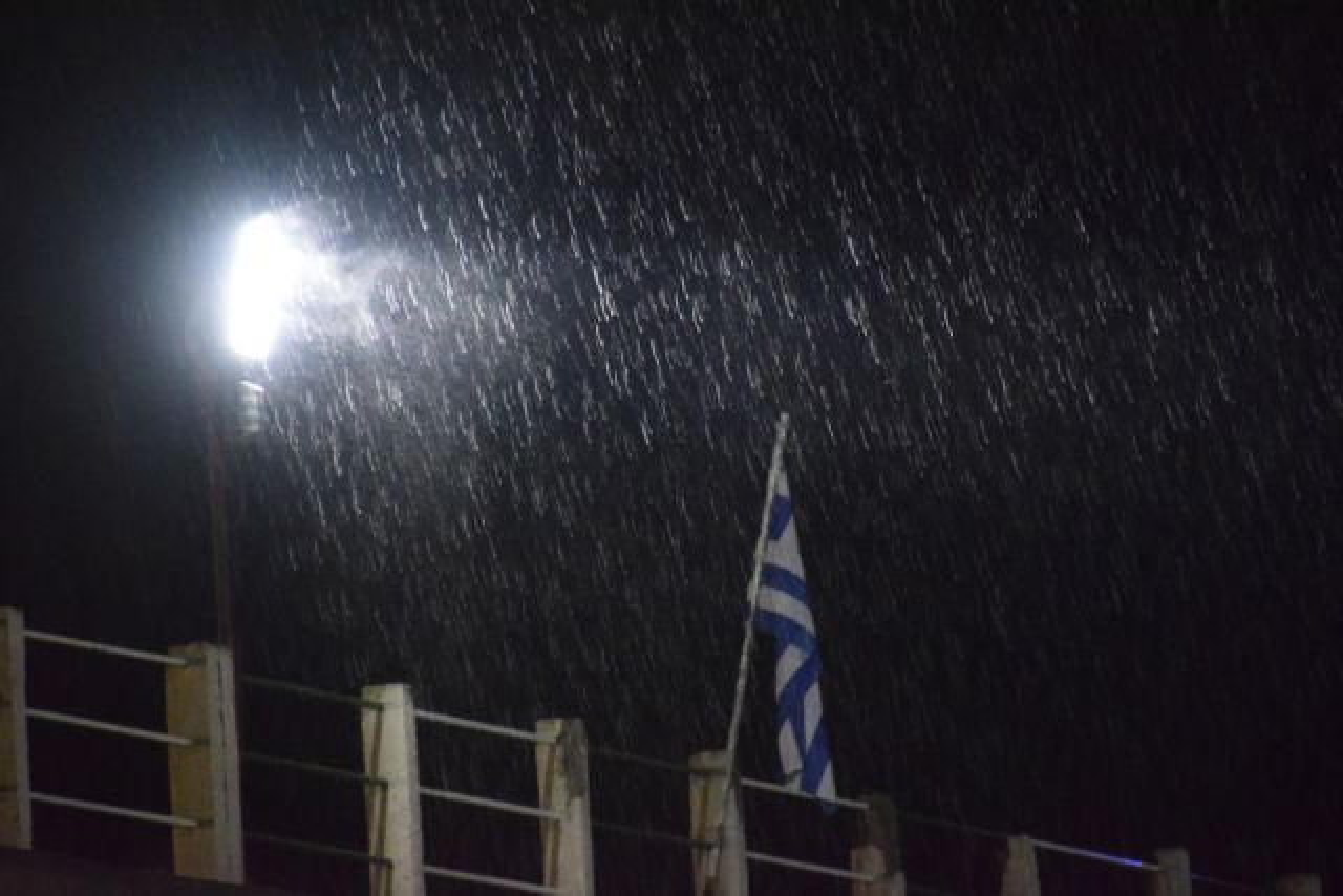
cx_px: 672
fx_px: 13992
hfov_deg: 5.5
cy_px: 448
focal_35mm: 375
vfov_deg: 3.7
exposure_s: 1/60
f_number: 5.6
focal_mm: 250
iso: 10000
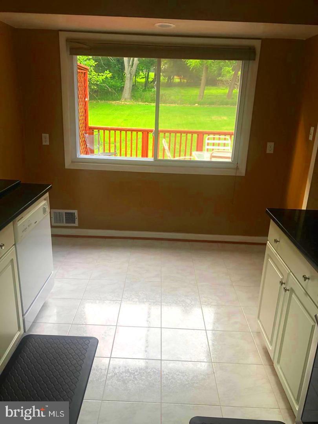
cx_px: 159
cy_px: 212
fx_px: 343
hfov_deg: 49.7
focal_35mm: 28
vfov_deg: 63.4
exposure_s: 1/120
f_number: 1.8
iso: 64
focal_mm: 4
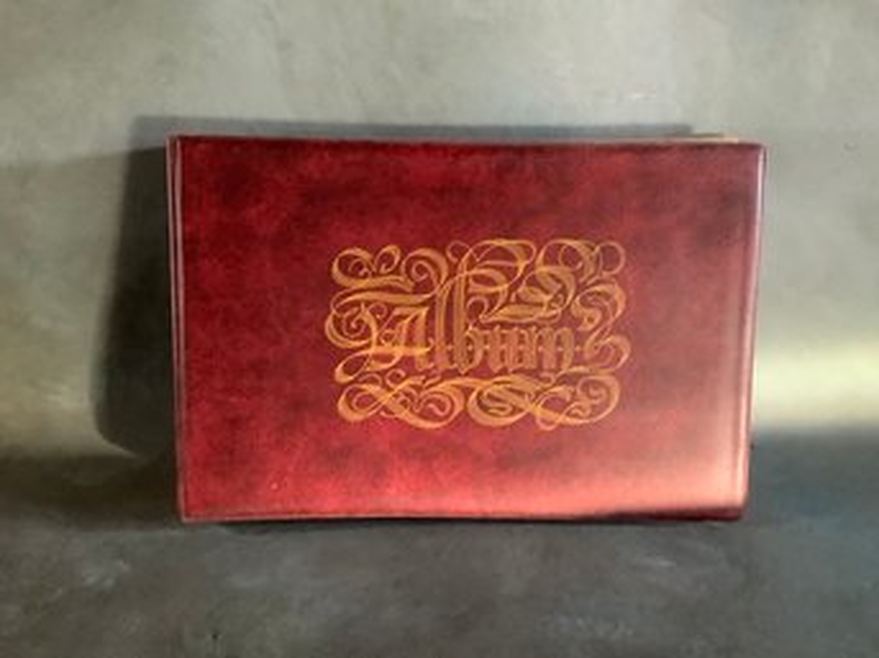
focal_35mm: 31
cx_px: 440
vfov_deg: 45.4
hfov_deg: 58.4
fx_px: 787
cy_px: 329
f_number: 2.4
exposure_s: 1/20
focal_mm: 3.3
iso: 640
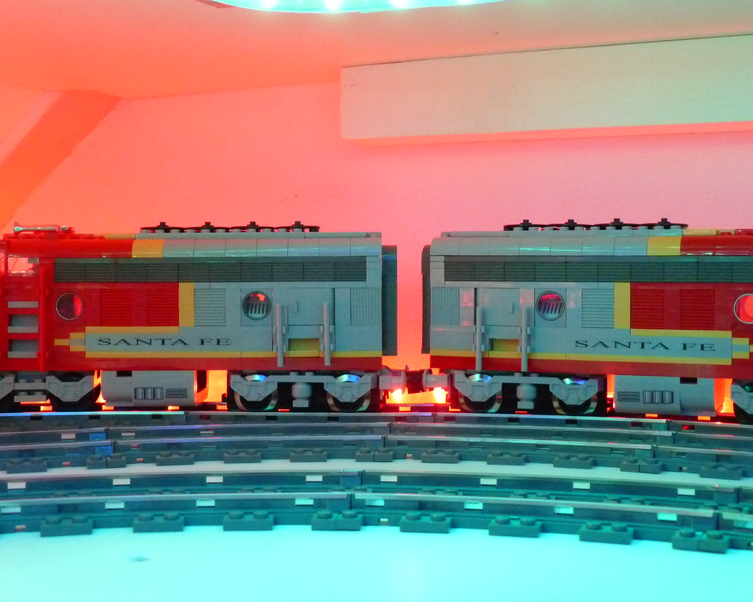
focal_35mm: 50
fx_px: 1114
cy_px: 260
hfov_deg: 37.3
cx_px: 424
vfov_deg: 30.2
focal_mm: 6.5
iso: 800
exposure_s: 1/40
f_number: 3
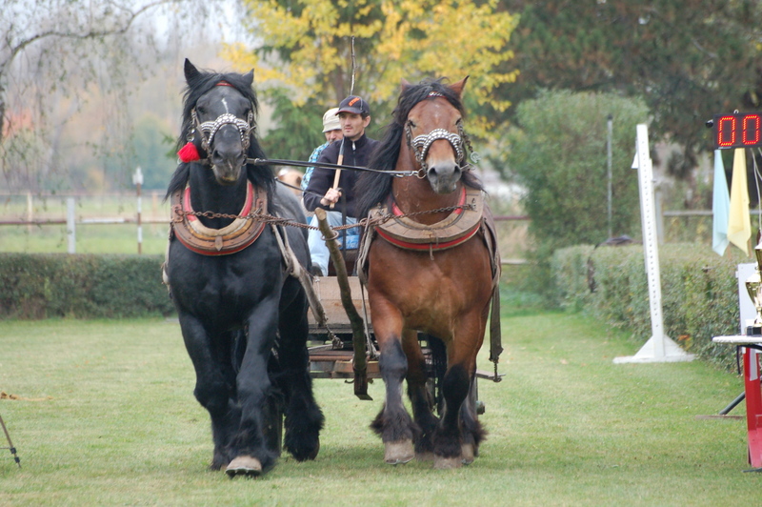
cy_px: 254
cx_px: 381
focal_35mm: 360
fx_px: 7614
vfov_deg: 3.8
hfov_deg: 5.7
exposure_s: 1/400
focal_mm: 240
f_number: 5.3
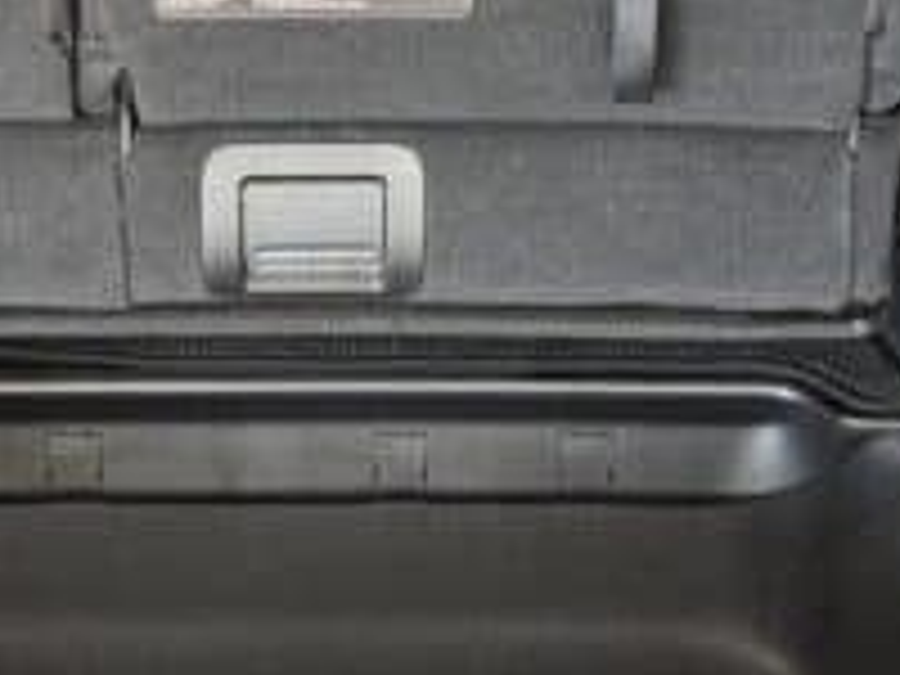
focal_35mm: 96
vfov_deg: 14.6
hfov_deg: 20.3
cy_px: -274
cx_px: 248
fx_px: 2496
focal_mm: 6.76
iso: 250
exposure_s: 1/50
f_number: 1.78
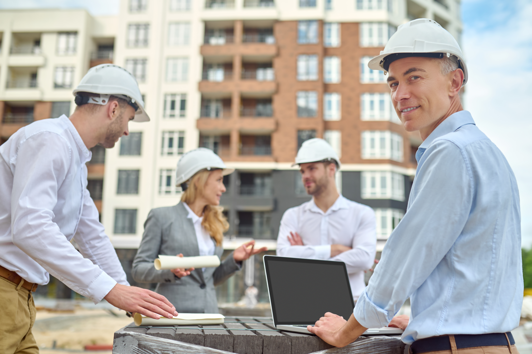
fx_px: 517
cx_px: 266
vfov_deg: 37.8
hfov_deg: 54.5
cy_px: 177
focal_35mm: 35
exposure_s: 1/2500
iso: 320
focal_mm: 35
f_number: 2.5
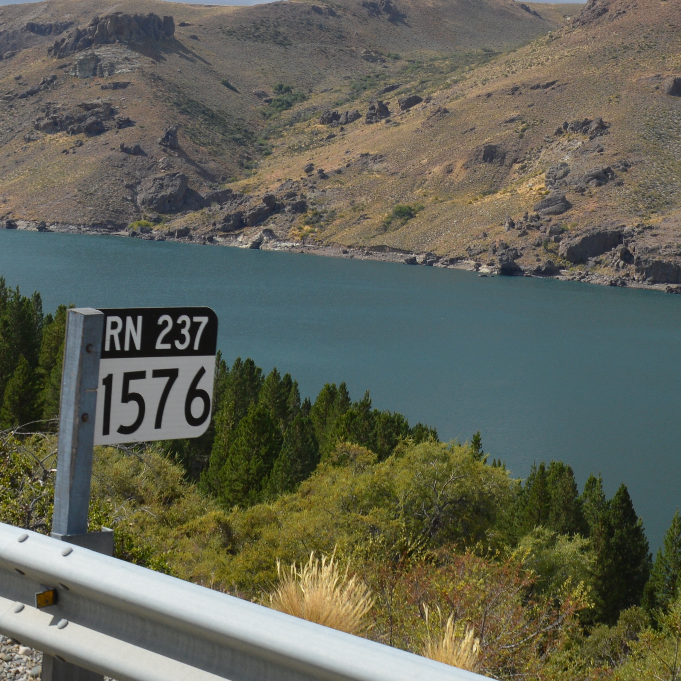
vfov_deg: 20.3
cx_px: 478
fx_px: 1870
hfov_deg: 20.5
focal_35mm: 84
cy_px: 96
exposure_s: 1/320
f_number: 9
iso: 100
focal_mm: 20
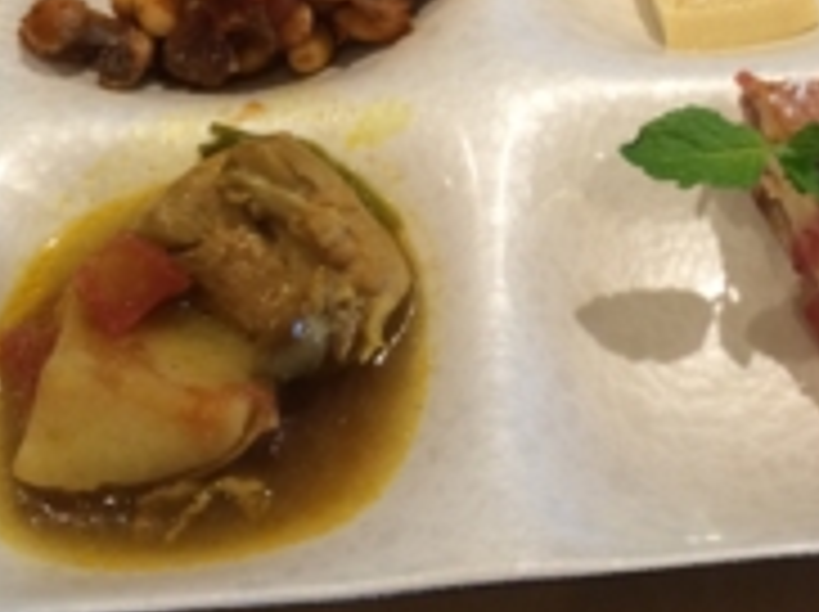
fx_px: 1559
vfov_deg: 21.8
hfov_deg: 28.8
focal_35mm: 66
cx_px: 662
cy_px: 76
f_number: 2.2
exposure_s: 1/33
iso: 64
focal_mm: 4.12
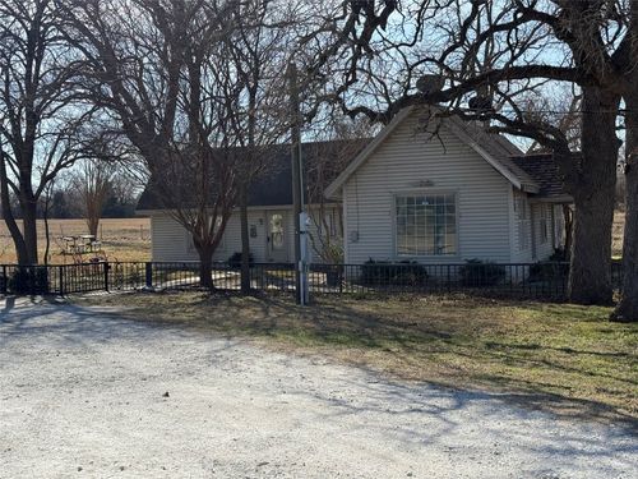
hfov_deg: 39.7
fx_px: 885
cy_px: 240
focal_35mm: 48
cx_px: 319
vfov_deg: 30.3
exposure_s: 1/4587
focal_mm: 6.76
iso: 100
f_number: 1.78
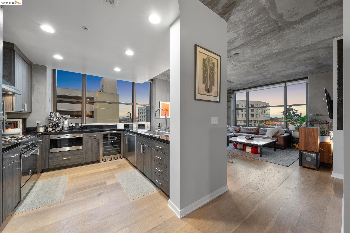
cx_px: 175
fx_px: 126
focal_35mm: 13
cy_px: 116
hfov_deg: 108.3
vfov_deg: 85.4
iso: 200
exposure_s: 1/3
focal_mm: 13
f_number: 9
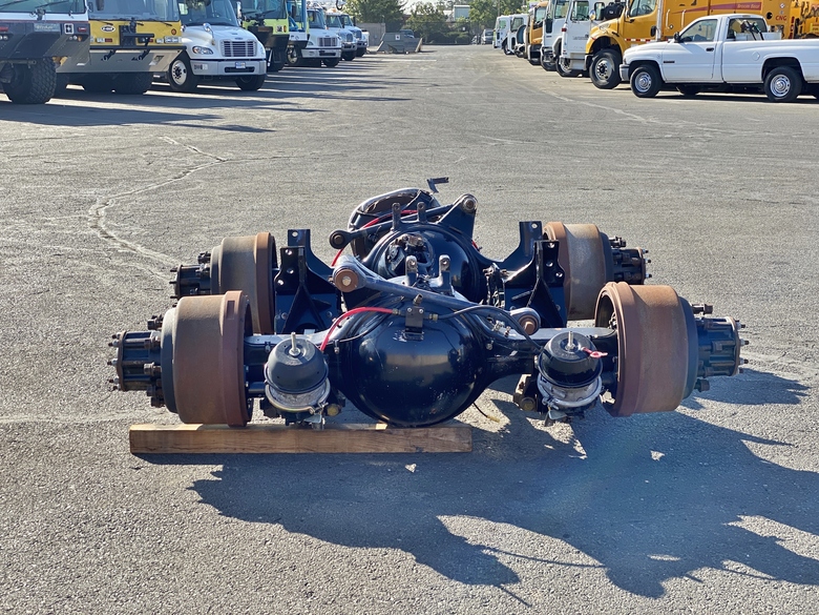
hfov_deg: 36.8
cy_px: 308
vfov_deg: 28.0
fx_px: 1230
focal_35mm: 52
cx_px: 410
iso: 20
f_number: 2
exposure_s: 1/413
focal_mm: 6
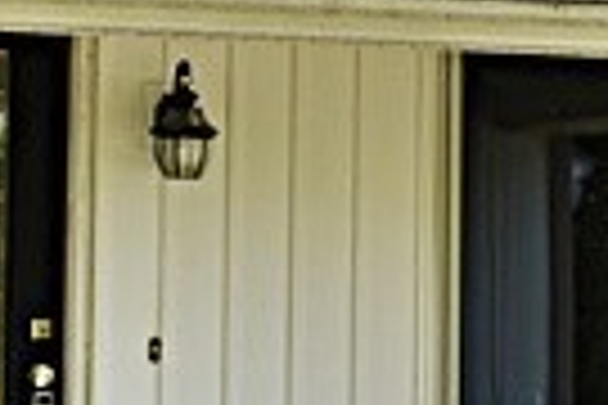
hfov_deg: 6.5
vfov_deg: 4.5
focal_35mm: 307
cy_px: 74
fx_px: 5181
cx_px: 1157
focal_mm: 27
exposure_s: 1/250
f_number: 6.3
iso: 200
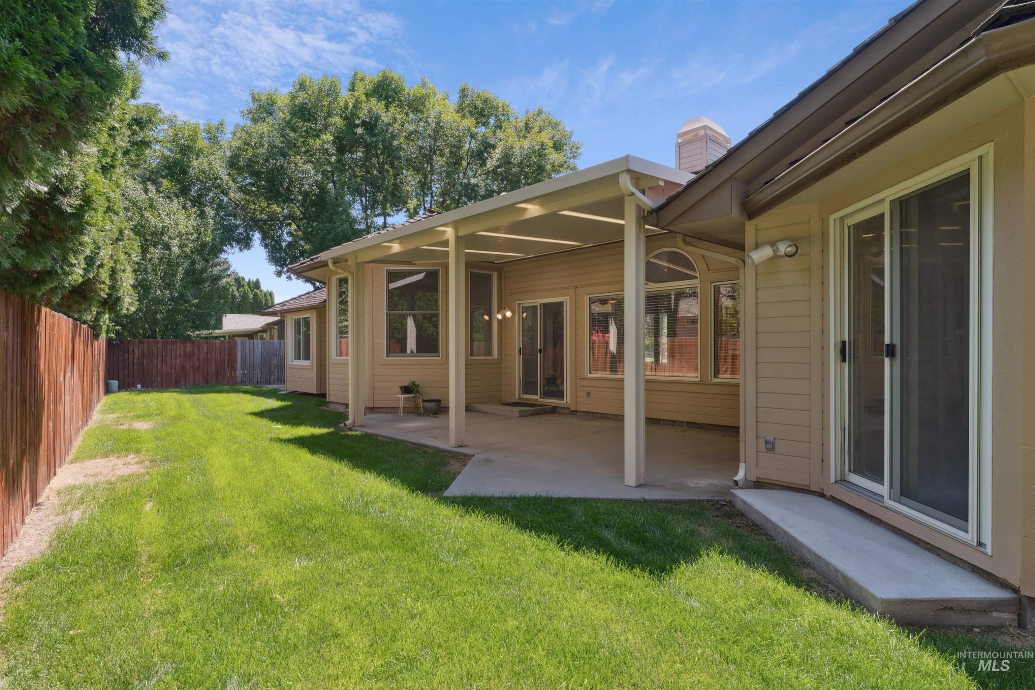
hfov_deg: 87.8
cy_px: 345
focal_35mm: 19
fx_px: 538
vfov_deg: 65.4
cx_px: 518
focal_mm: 18.7
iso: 400
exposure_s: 1/60
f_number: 13
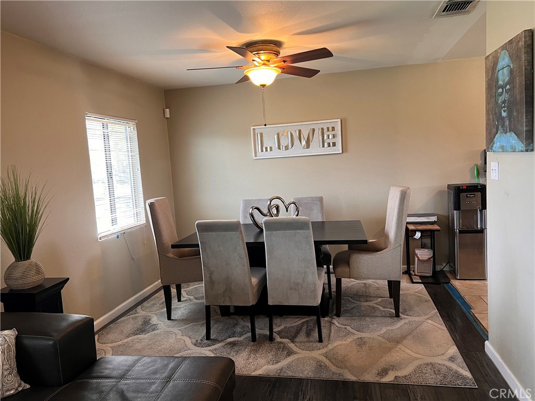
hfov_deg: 67.3
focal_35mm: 26
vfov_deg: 53.1
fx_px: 402
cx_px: 268
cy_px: 200
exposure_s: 1/60
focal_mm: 5.7
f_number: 1.5
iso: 200
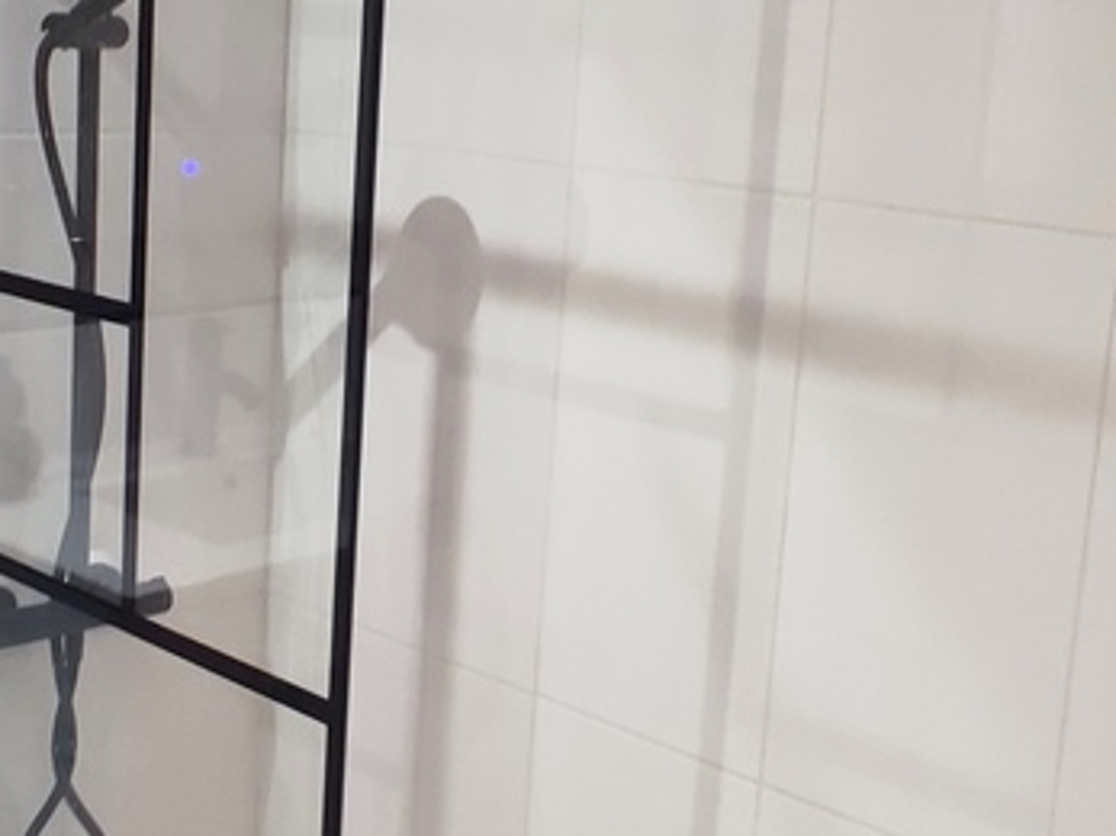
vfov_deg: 24.8
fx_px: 1901
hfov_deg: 32.4
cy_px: 354
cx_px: 354
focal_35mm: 59
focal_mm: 1.65
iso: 188
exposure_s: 1/50
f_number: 2.2
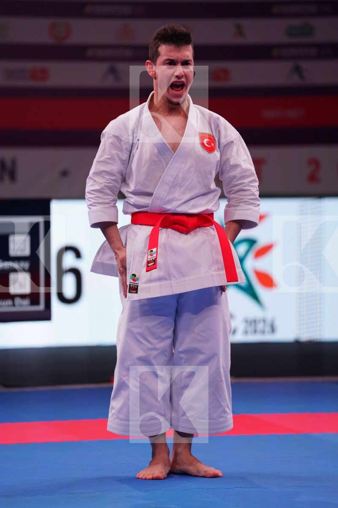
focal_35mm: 200
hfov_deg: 6.9
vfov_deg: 10.3
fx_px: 2816
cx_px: 169
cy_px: 254
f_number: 2.8
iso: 1250
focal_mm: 200
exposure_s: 1/500
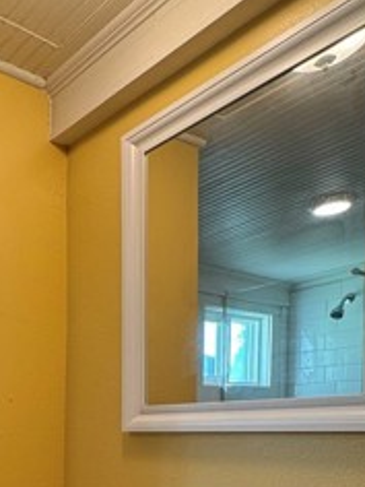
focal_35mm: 38
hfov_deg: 33.8
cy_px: 458
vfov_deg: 43.7
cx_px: -16
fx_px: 534
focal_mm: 2.22
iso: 100
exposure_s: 1/120
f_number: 2.2
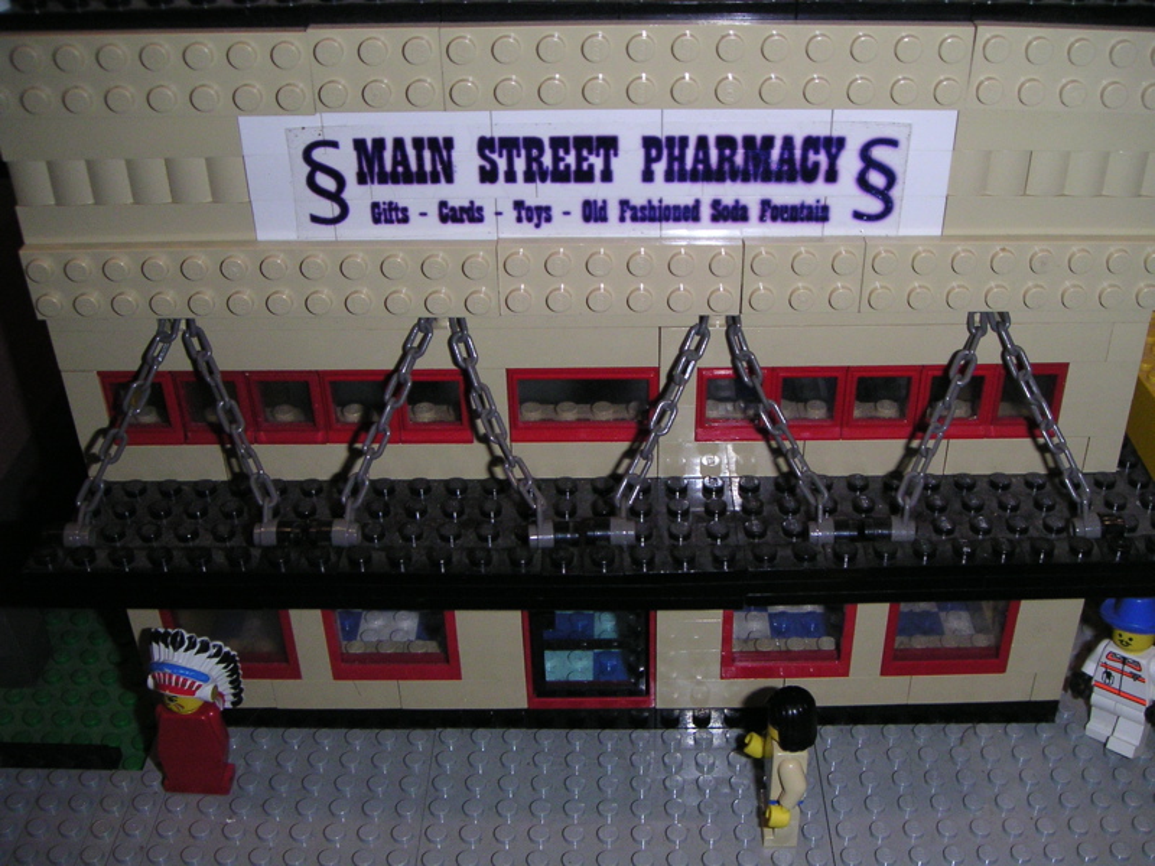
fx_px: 1268
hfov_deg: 49.0
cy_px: 433
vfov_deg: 37.7
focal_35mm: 38
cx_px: 578
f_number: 6.7
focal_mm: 6
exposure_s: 1/45
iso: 160
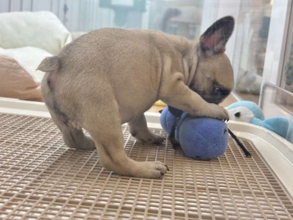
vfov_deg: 28.0
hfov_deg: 36.8
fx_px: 440
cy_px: 110
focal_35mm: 52
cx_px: 146
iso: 32
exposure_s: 1/50
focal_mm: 5.96
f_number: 1.6
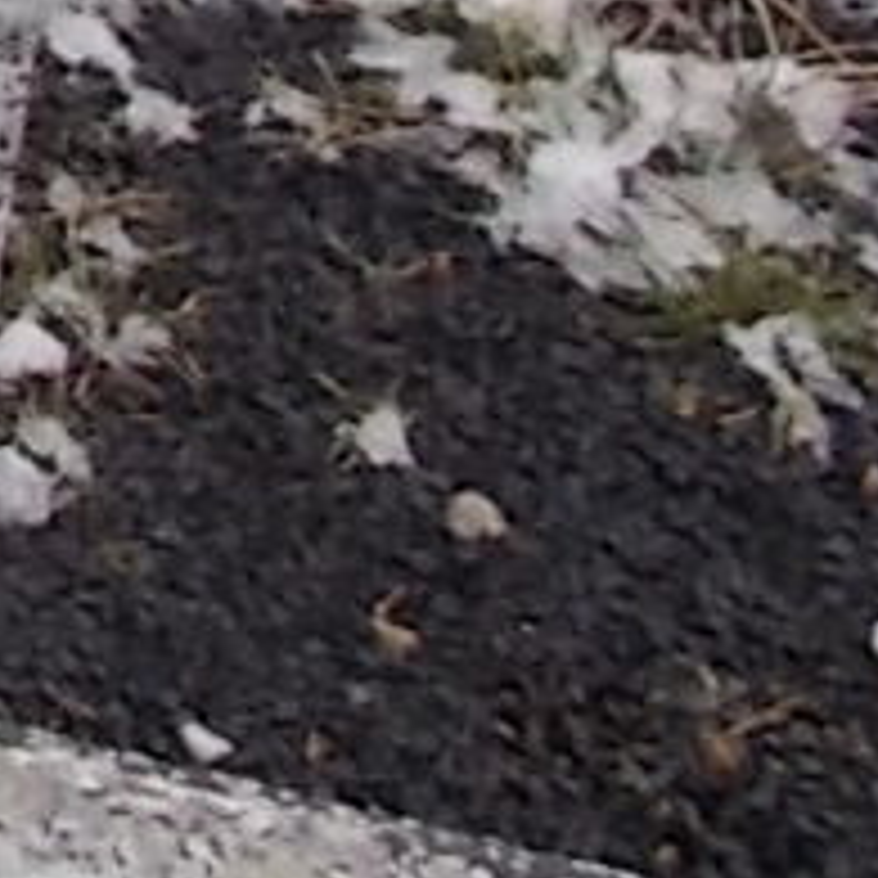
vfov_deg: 8.5
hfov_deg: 7.8
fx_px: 5424
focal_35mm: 189
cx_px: -1950
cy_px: -1243
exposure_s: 1/400
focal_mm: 4.6
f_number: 3.2
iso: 80
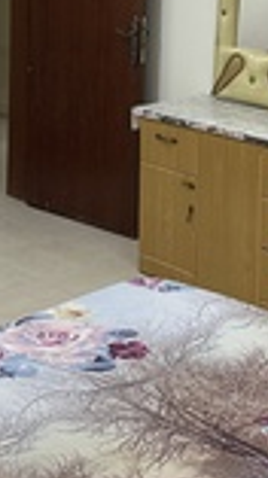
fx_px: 963
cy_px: 35
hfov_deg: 15.8
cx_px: 178
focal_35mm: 76
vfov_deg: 26.8
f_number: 1.78
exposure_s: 1/120
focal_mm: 6.86
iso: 200
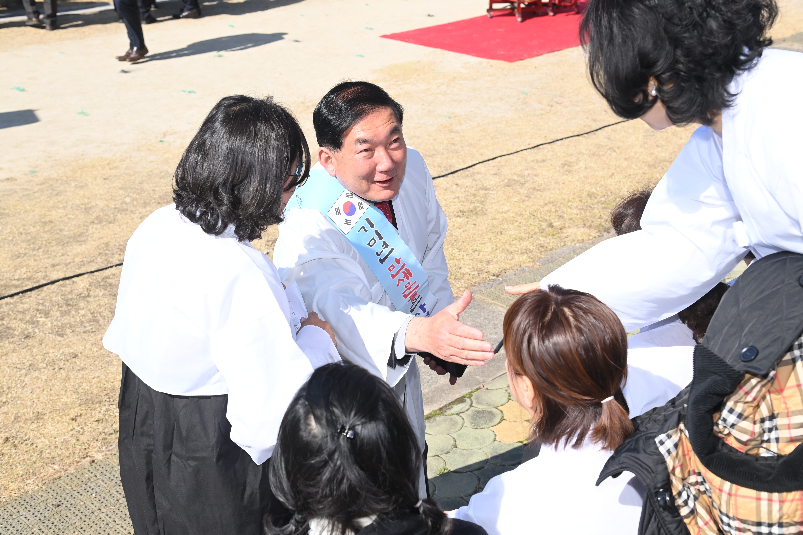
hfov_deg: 41.1
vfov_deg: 28.1
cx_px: 402
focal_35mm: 48
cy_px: 268
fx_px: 1071
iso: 400
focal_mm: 48
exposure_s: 1/800
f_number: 8
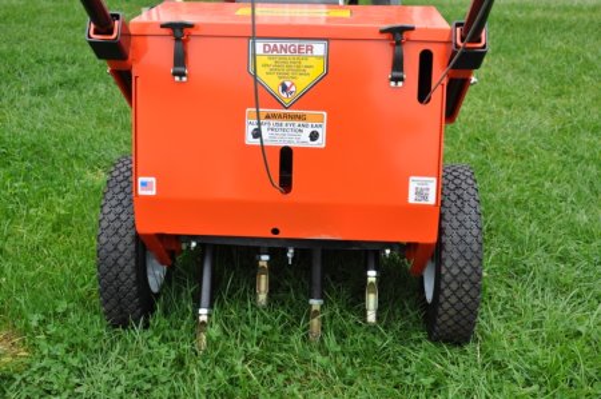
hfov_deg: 43.6
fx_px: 750
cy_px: 200
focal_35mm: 45
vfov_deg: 29.8
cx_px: 300
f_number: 8
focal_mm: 30
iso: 400
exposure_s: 1/250
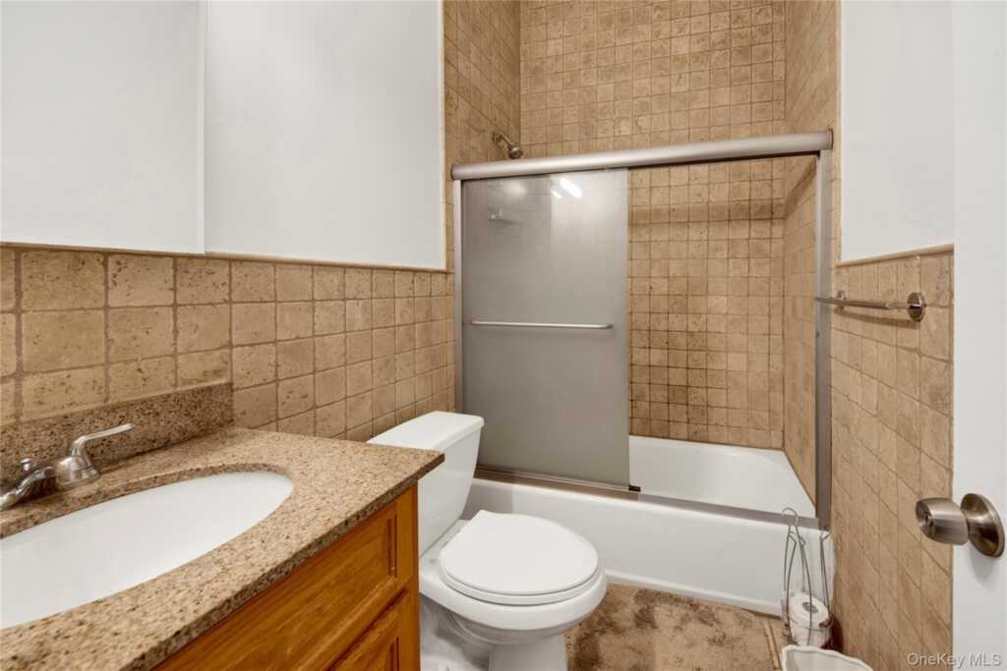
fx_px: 336
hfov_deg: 112.6
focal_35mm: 12
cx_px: 504
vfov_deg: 90.0
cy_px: 336
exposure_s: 1/1.67
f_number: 8
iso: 100
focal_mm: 8
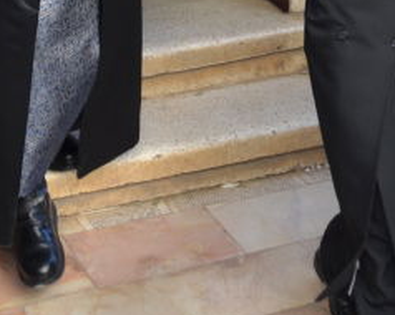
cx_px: 118
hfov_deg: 17.6
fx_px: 1273
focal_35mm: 109
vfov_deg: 13.0
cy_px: -227
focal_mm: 18
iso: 125
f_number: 3.5
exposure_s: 1/160
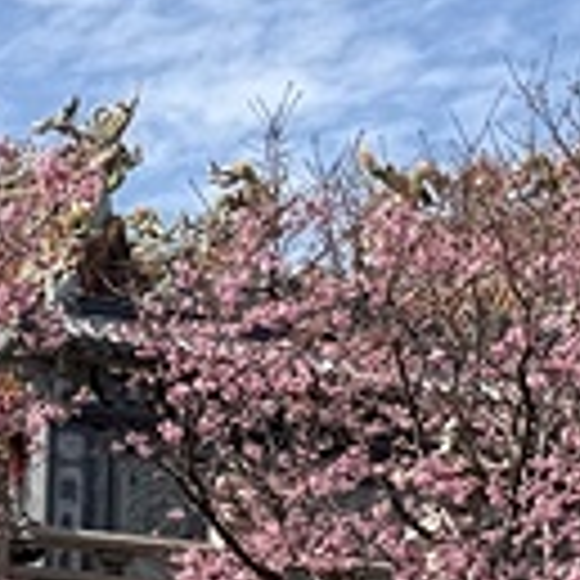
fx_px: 1990
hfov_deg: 16.6
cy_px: 584
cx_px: 342
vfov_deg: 16.2
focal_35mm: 105
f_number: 1.78
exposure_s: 1/3145
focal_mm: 6.76
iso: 80
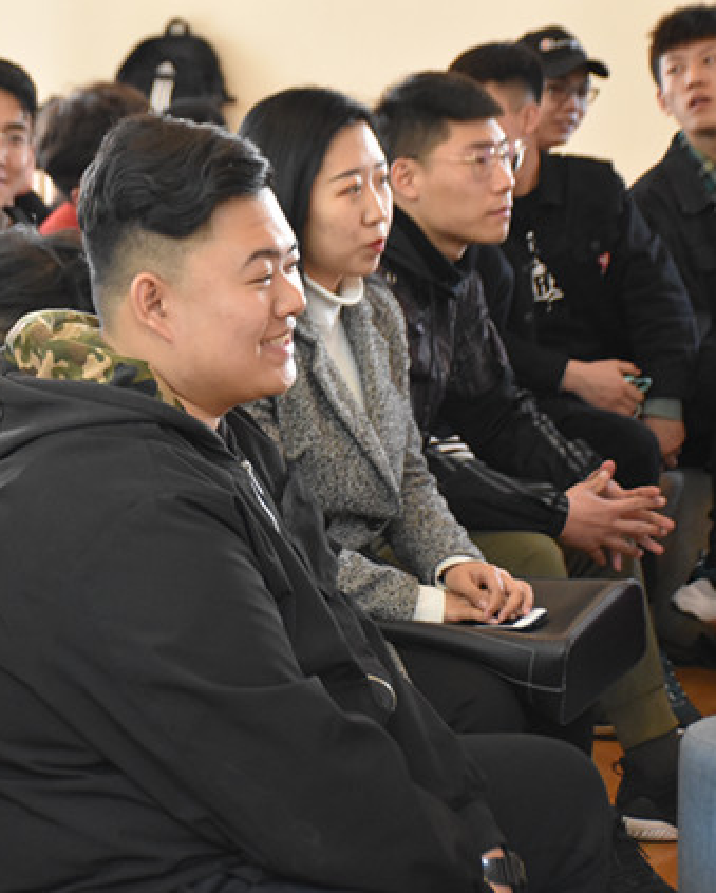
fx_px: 2532
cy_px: 448
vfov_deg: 20.0
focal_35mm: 96
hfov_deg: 16.0
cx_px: 127
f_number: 4.5
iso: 2800
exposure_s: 1/60
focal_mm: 45
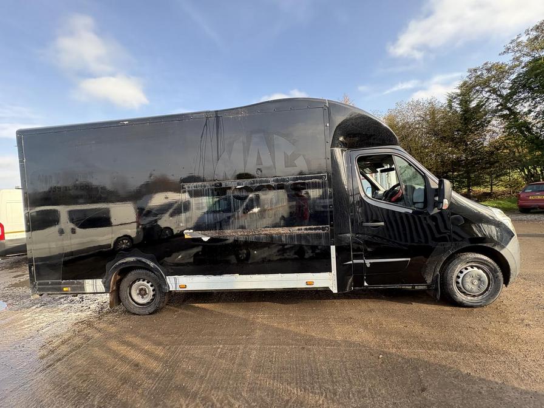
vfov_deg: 85.7
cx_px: 272
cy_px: 204
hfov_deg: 102.1
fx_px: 220
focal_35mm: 14
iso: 64
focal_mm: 2.22
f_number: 2.2
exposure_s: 1/224
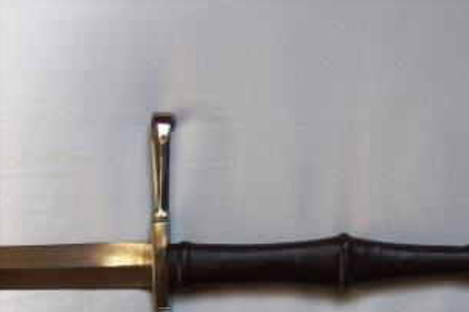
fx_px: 703
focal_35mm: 54
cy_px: 256
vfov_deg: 24.6
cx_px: 345
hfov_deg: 36.1
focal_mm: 5.8
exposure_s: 1/90
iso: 50
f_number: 2.8
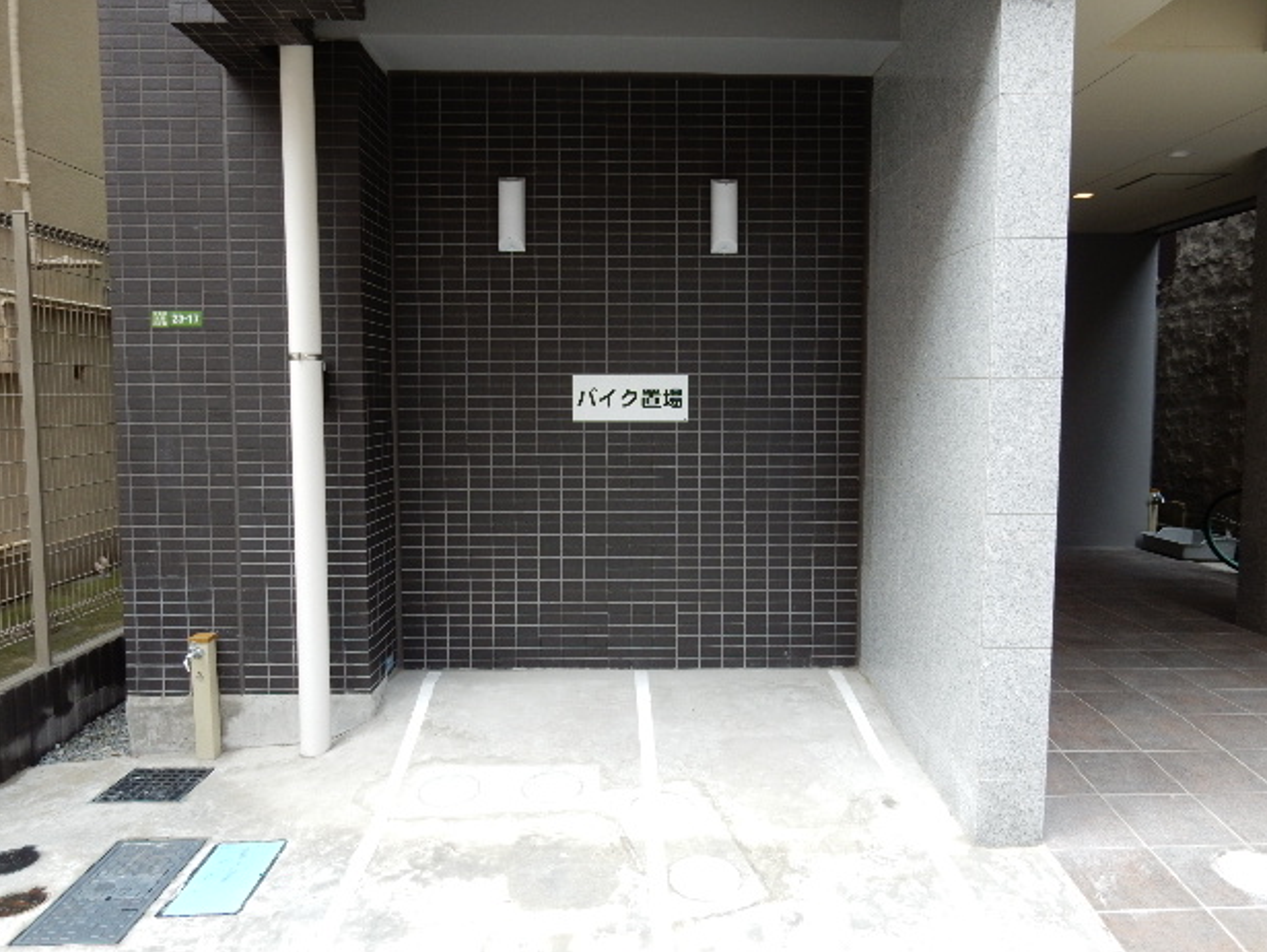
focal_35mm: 26
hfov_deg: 67.3
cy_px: 460
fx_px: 952
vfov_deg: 53.1
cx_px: 655
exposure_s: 1/125
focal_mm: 4.5
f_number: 3.7
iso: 125
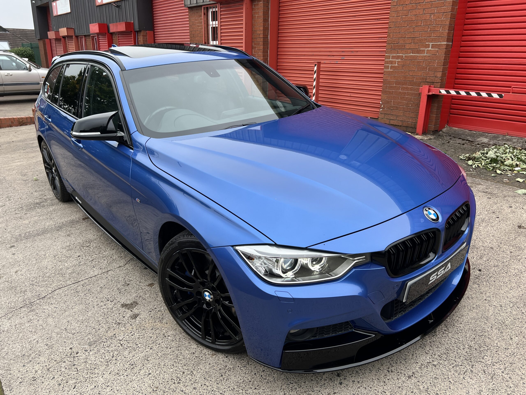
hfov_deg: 67.3
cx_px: 263
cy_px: 198
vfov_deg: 53.1
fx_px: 395
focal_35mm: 26
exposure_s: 1/315
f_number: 1.5
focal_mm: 5.7
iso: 50
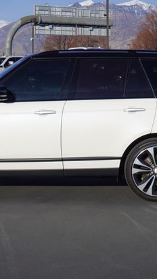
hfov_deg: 13.7
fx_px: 651
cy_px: 135
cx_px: 51
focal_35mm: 88
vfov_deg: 24.2
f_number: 11
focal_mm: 36
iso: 100
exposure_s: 1/250
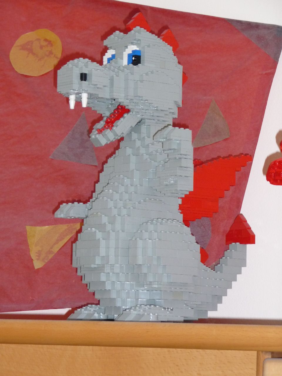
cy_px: 188
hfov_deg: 10.1
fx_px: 1597
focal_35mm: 147
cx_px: 141
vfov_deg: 13.4
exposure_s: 1/40
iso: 320
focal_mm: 25.2
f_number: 4.8
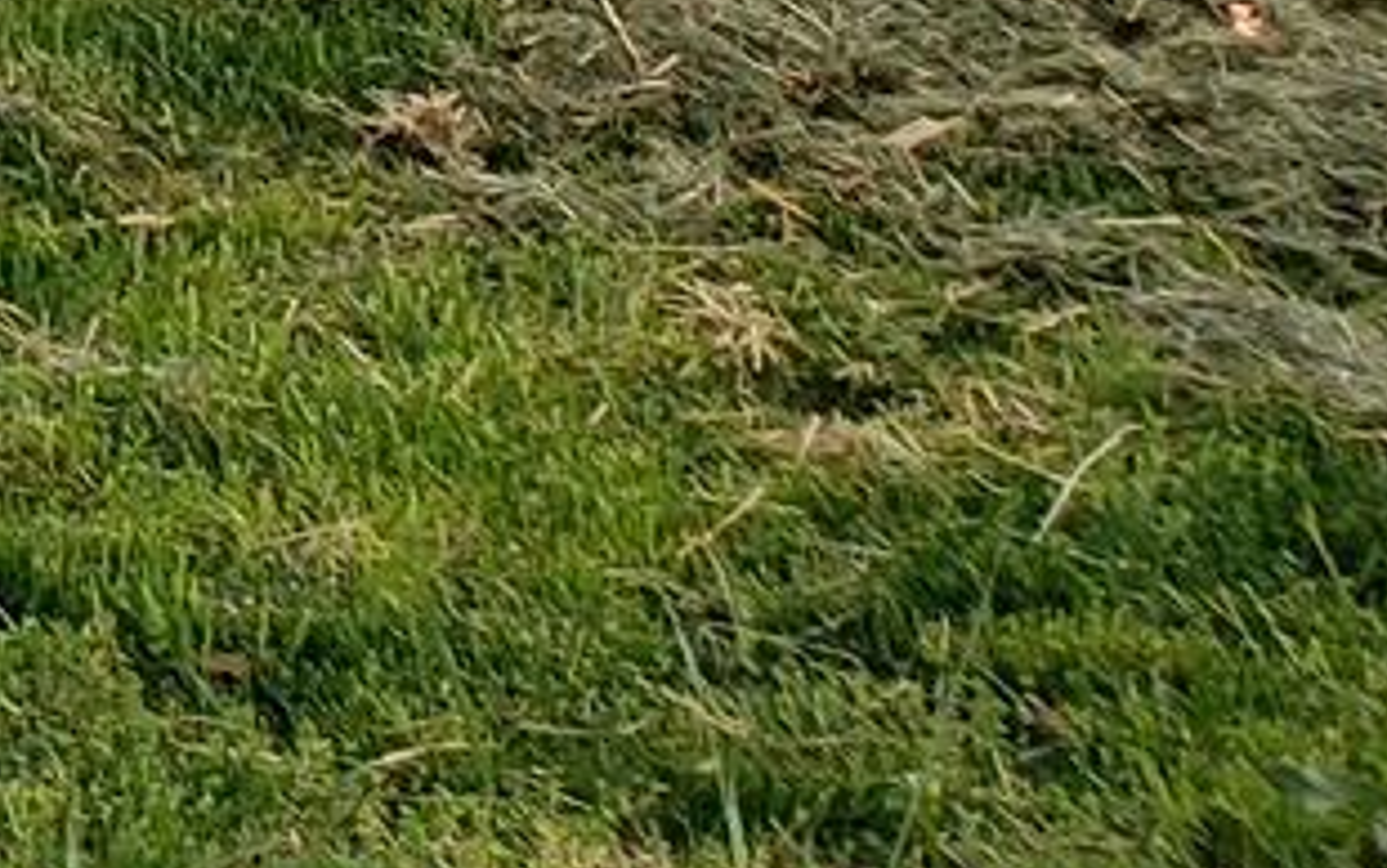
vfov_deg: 6.5
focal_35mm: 182
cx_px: -2725
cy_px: -1933
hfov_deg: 9.3
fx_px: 6882
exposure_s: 1/120
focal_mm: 4.3
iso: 64
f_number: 2.4
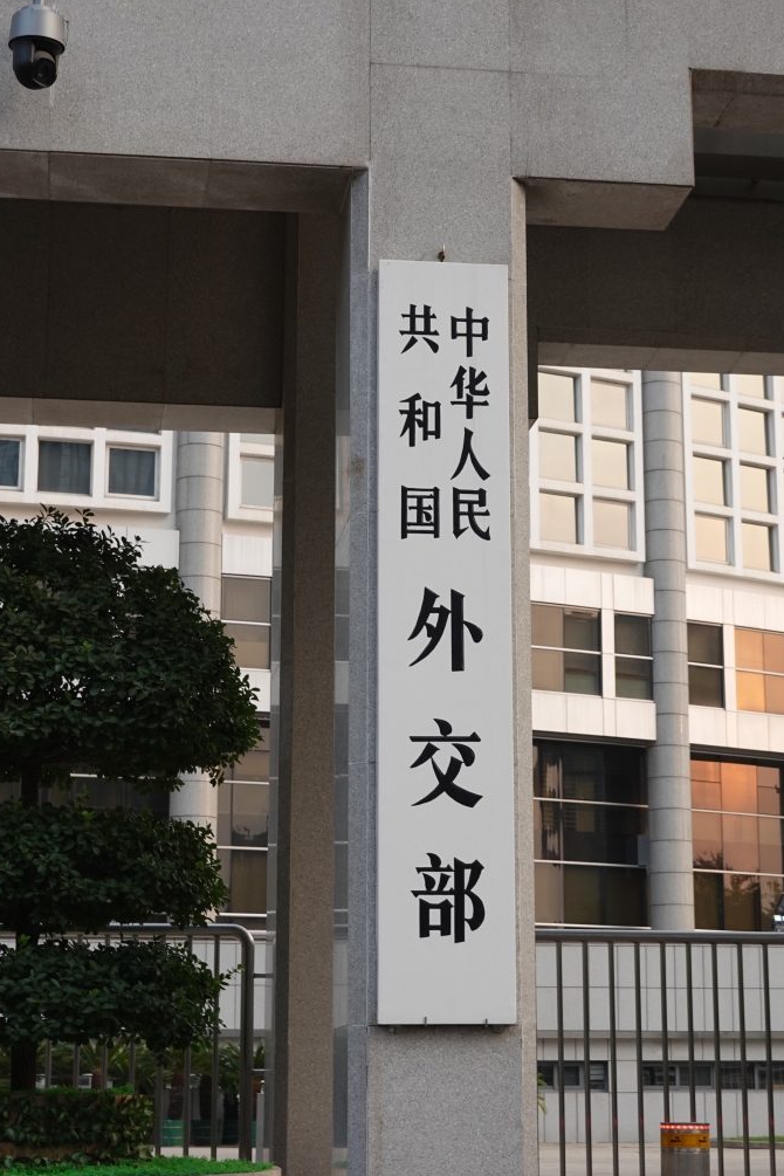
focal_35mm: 74
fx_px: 2417
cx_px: 434
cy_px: 541
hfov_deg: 18.4
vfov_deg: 27.3
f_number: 4
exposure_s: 1/100
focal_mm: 22.92
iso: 125
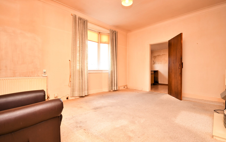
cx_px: 114
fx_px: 99
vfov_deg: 71.3
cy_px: 70
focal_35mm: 16
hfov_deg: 97.8
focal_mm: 10
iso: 500
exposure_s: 1/60
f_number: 4
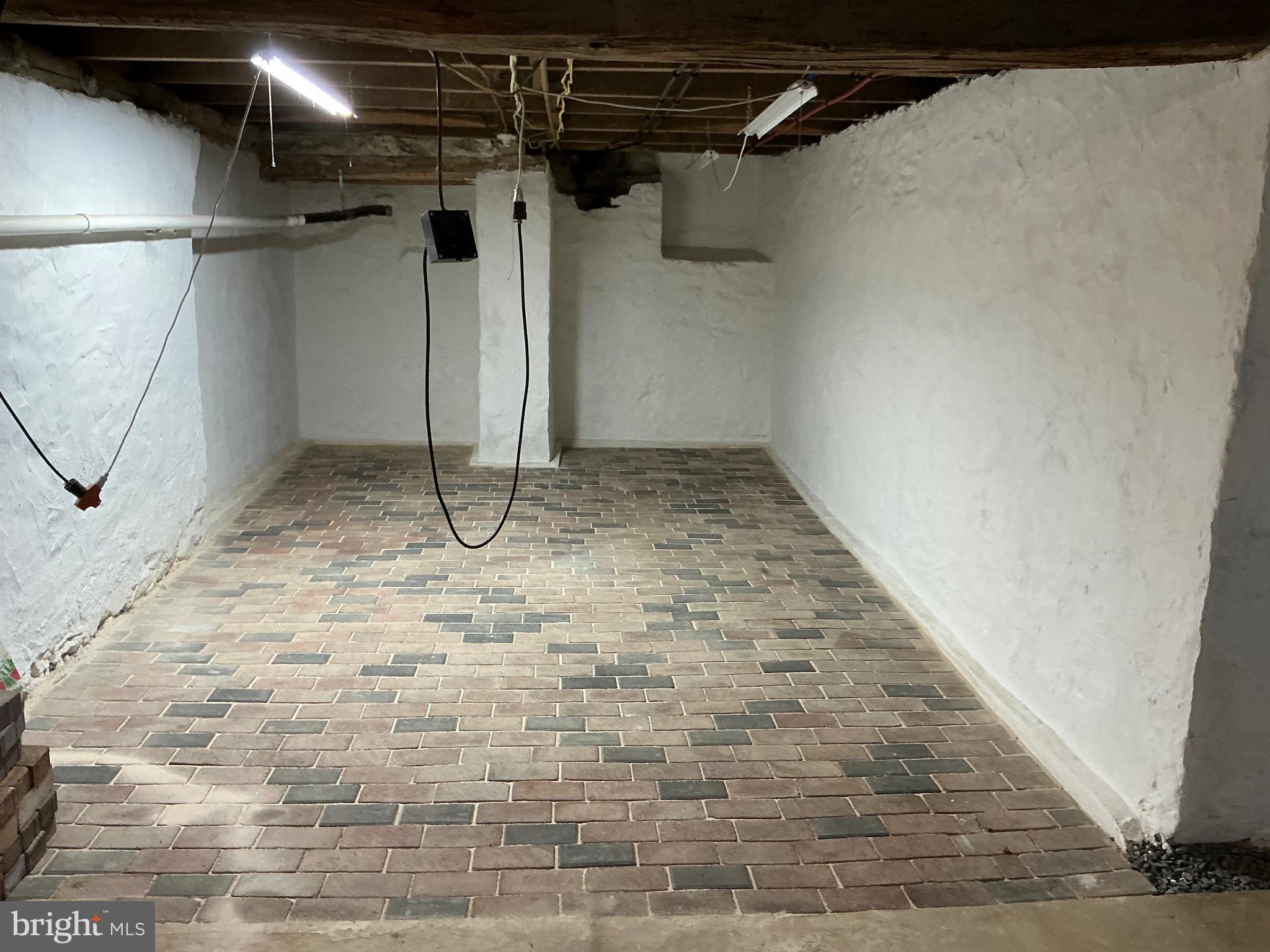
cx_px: 635
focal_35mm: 28
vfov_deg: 49.7
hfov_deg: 63.4
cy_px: 476
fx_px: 1027
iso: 160
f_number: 1.8
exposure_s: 1/60
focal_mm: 3
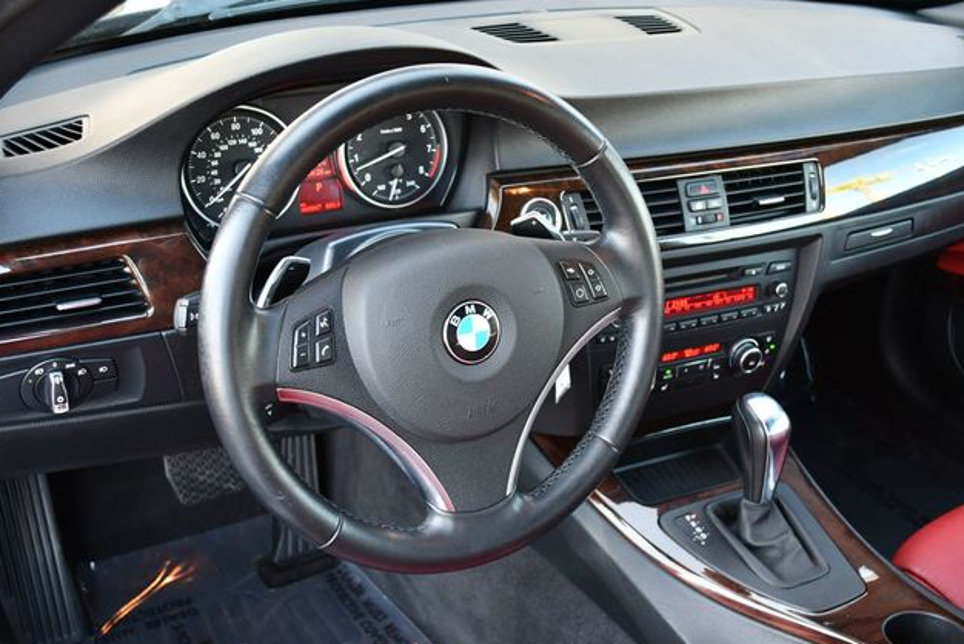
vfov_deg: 29.9
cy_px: 328
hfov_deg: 43.6
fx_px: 1205
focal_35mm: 45
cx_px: 487
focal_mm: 22
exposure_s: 1/125
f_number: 3.8
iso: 1100
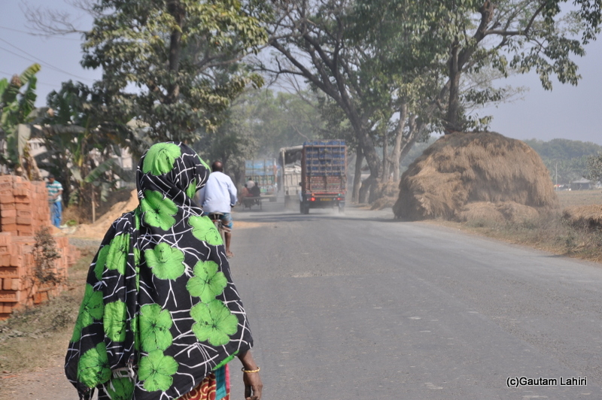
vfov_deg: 14.7
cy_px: 200
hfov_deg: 21.9
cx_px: 301
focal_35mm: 93
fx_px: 1554
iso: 250
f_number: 11
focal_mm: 62
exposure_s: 1/320
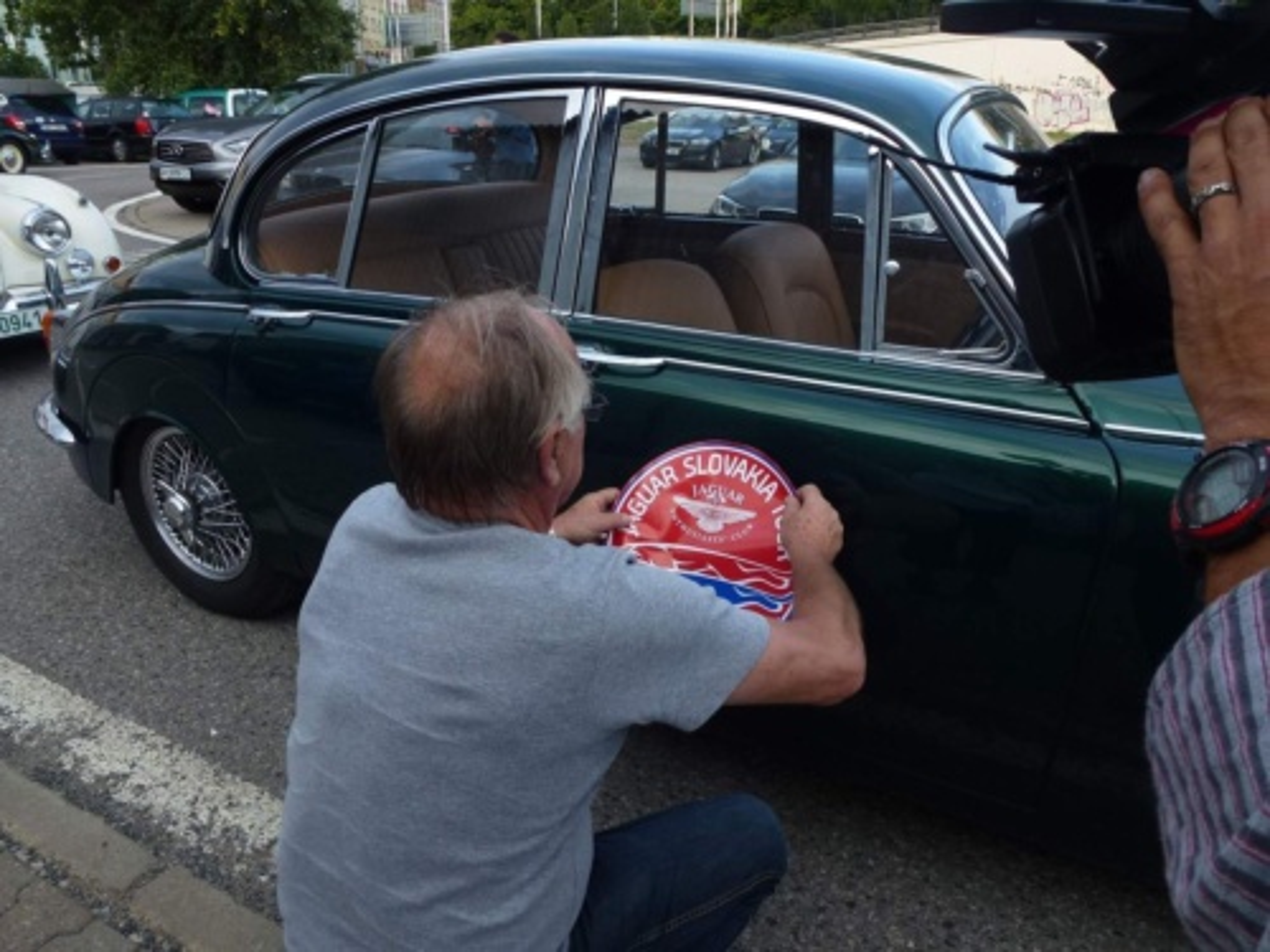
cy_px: 476
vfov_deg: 56.8
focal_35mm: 24
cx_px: 635
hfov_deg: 71.6
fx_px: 881
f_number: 3.5
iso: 100
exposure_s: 1/125
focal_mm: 4.3
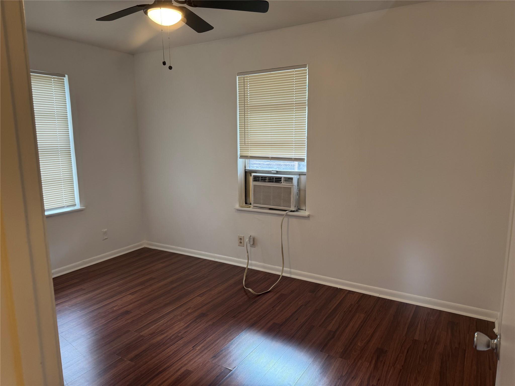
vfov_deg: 56.8
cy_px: 193
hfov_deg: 71.6
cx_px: 258
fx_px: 357
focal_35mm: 24
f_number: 1.78
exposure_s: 1/60
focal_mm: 6.76
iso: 125
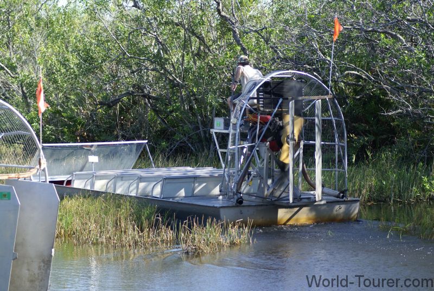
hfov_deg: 11.4
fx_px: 2173
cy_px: 146
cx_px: 217
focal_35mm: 180
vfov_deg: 7.7
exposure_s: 1/200
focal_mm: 120
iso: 125
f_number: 5.6
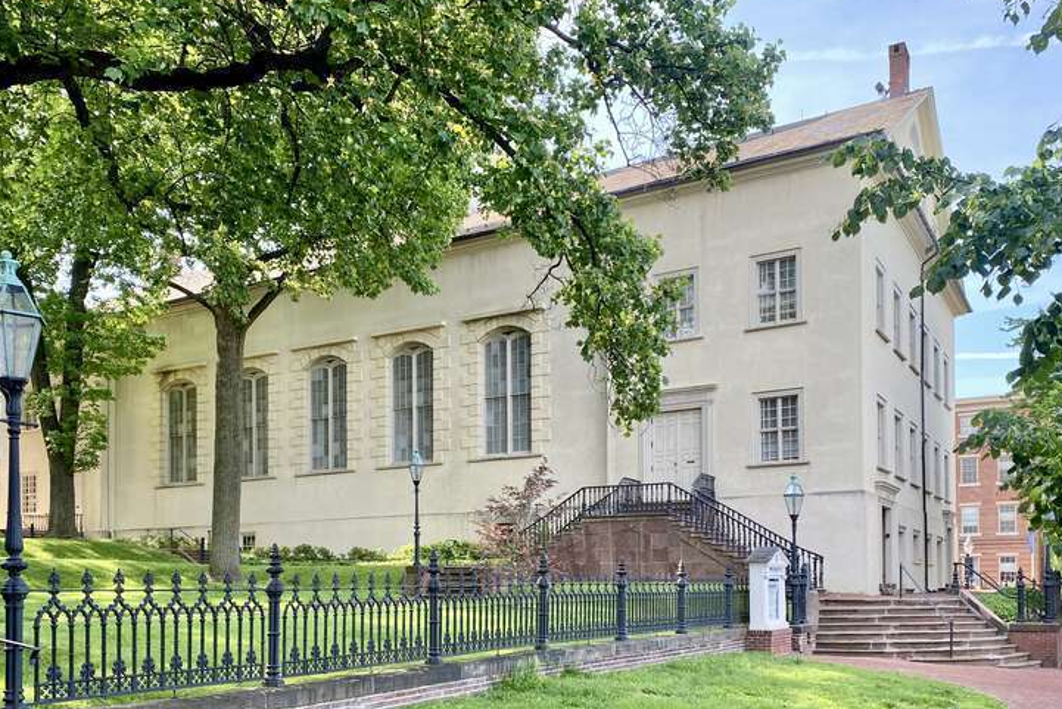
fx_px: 885
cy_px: 374
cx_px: 513
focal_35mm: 30
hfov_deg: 61.9
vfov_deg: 43.6
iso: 32
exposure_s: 1/266
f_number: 1.8
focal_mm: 4.25
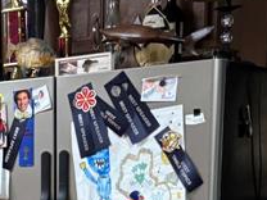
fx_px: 987
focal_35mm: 128
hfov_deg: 14.4
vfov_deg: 10.4
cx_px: -126
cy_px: 442
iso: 200
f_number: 1.6
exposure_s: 1/60
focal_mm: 5.96
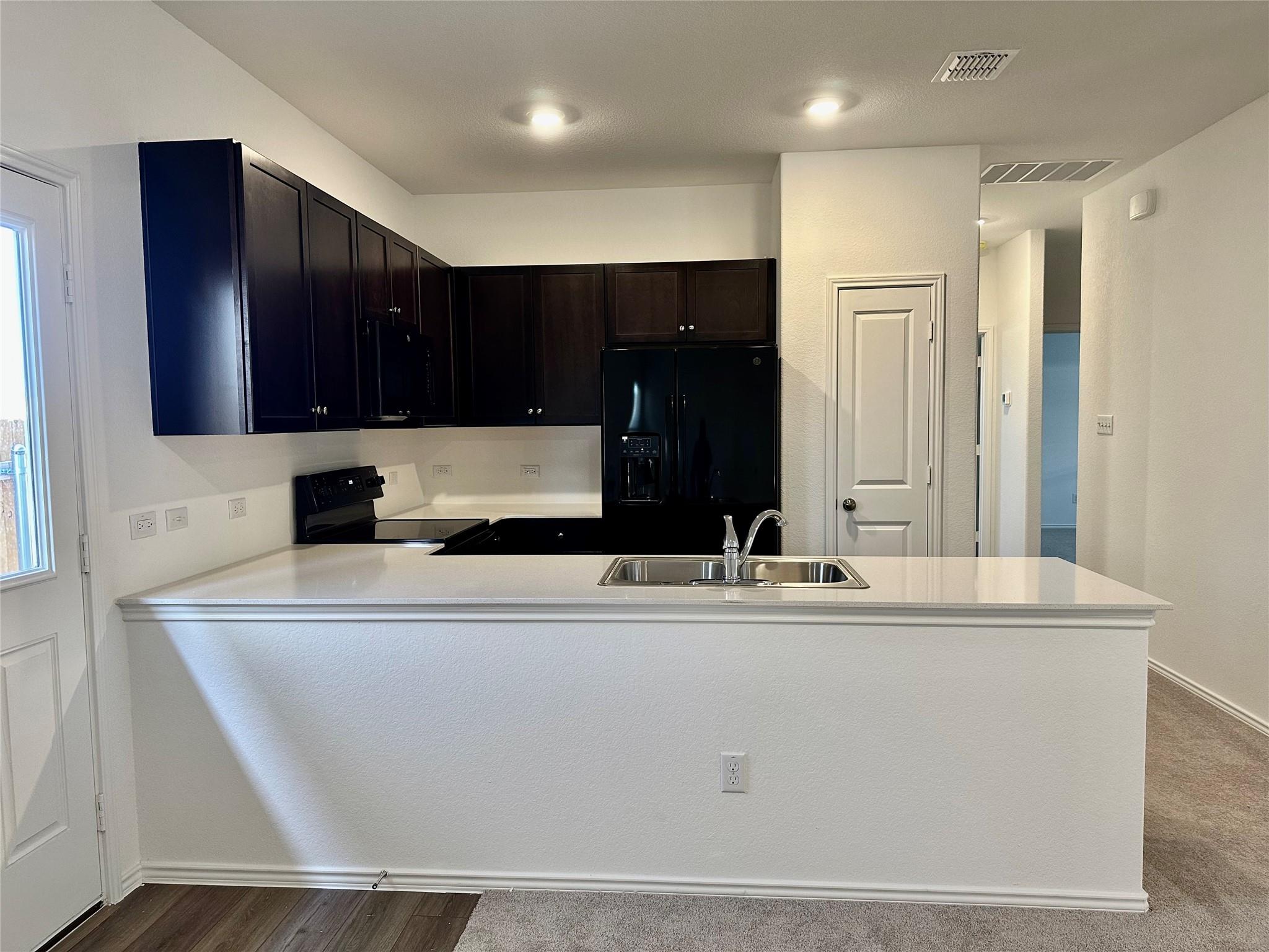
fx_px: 880
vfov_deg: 56.8
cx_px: 634
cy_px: 476
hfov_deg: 71.6
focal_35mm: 24
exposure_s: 1/60
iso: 200
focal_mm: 6.86
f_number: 1.78
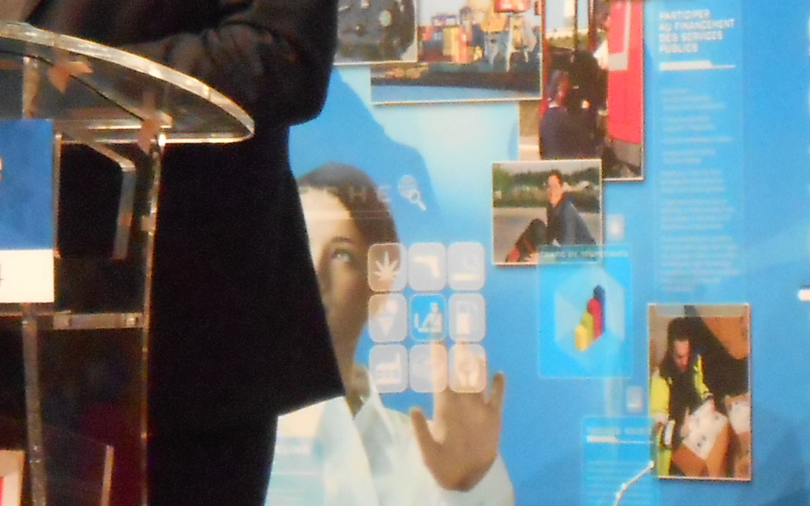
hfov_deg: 5.0
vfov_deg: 3.1
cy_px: 170
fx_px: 9272
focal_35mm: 420
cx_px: 192
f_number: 5.5
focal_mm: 21.2
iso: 800
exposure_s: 1/40
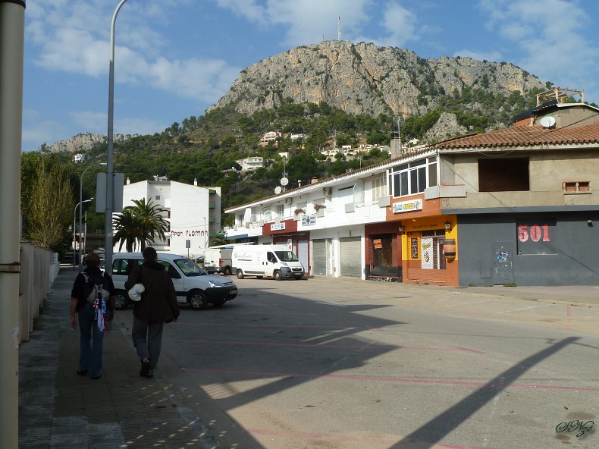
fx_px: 554
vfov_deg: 44.1
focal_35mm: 32
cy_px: 224
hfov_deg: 56.8
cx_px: 300
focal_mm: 5.3
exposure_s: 1/500
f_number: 5.6
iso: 80
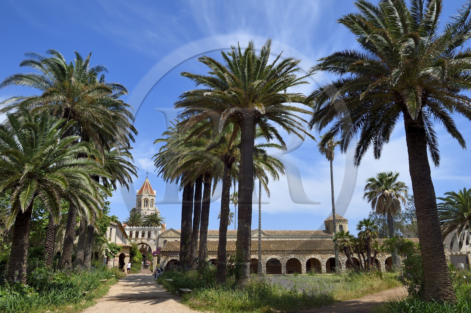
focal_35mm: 29
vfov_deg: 44.9
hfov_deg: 63.7
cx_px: 236
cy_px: 156
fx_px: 379
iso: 200
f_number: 16
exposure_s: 1/250
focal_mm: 29
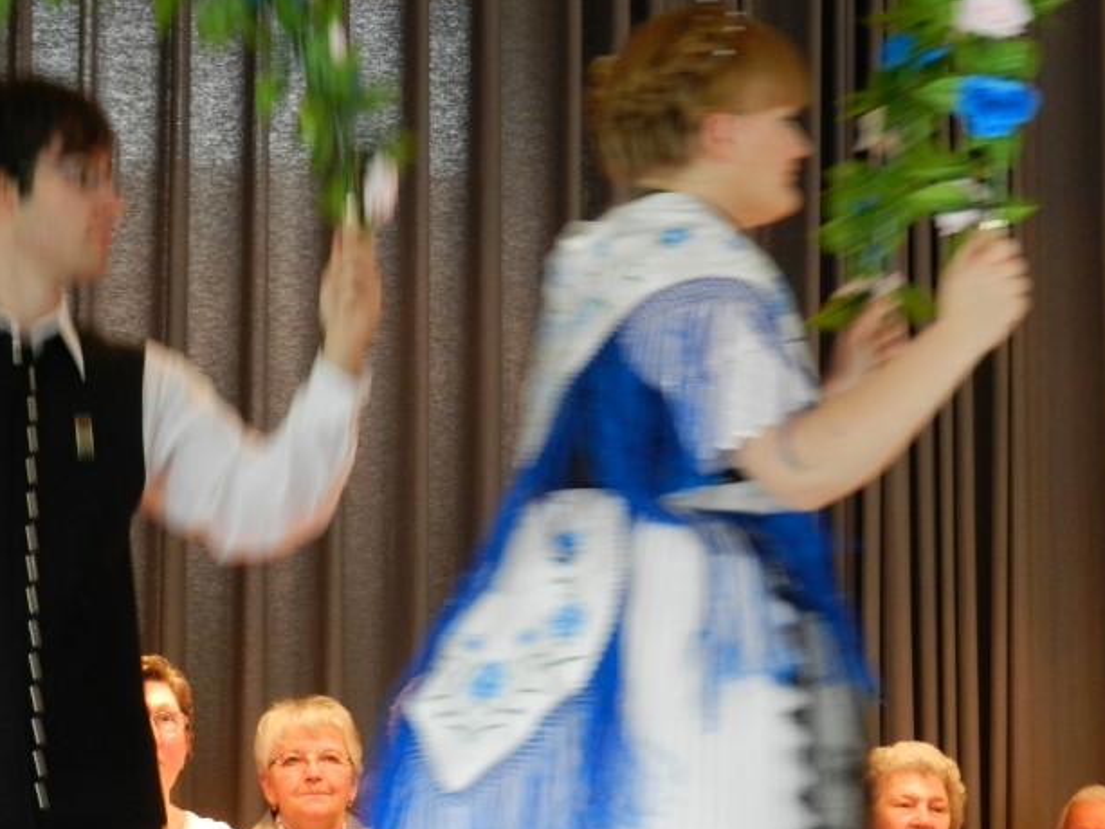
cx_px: 573
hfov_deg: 11.8
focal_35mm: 167
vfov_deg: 8.9
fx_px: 5332
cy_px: 418
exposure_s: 1/20
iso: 800
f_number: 5.3
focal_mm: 28.4
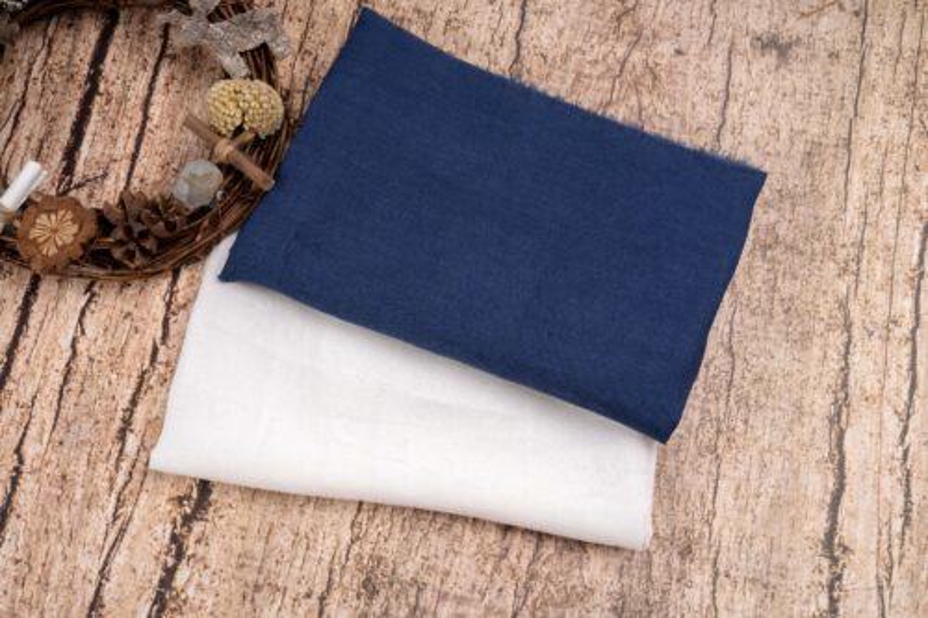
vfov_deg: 33.4
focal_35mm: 40
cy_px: 309
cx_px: 464
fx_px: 1031
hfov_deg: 48.5
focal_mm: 40
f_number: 14
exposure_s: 1/125
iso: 100
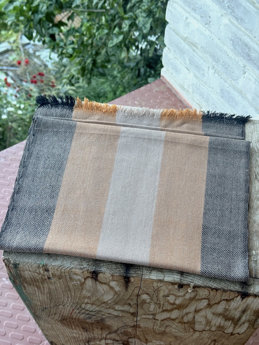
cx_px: 130
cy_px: 172
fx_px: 479
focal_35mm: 48
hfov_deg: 30.3
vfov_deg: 39.7
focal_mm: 6.76
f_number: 1.78
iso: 50
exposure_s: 1/123
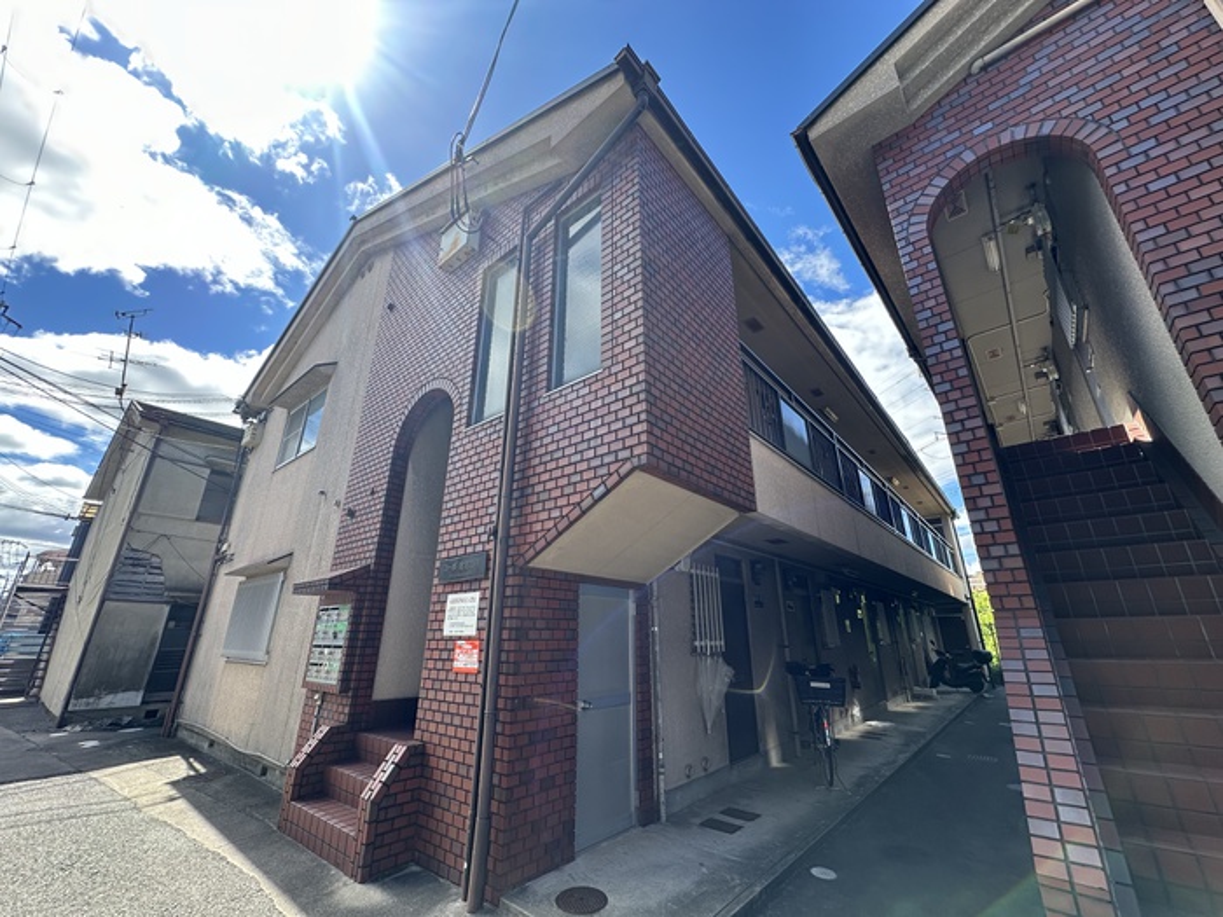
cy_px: 458
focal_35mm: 14
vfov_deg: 85.7
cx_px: 612
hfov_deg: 102.1
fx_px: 495
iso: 40
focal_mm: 2.22
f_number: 2.2
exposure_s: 1/471
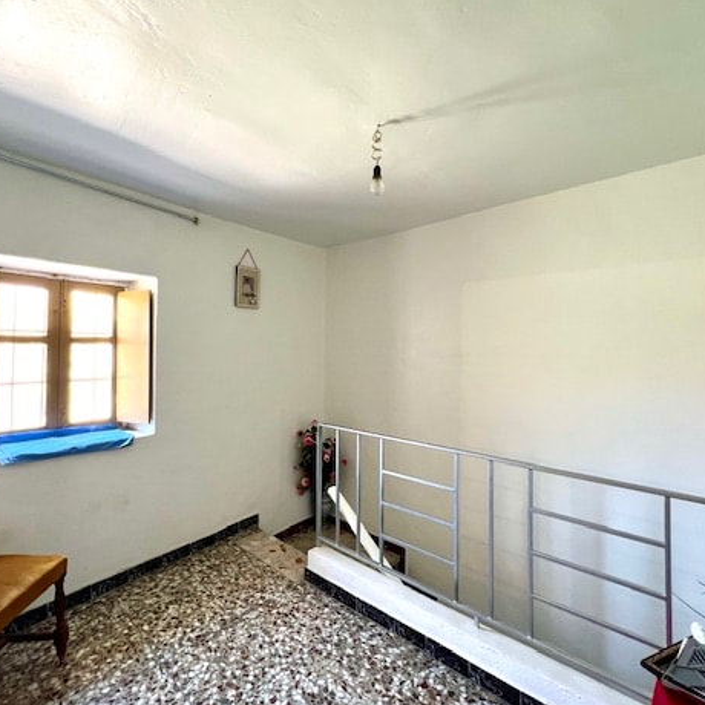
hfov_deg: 87.2
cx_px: 323
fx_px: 369
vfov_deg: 87.4
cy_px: 340
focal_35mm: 16
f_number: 1.8
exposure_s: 1/25
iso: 80
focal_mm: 1.57
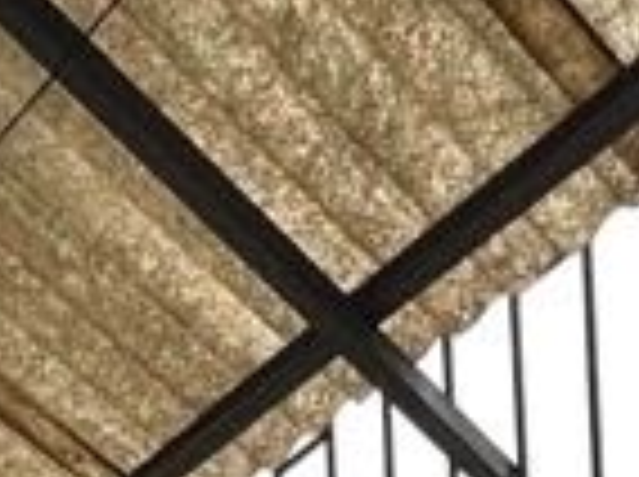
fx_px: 1861
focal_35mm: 101
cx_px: 216
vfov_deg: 10.4
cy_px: 1426
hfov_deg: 19.4
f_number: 2.2
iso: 40
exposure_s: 1/146
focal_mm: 2.22
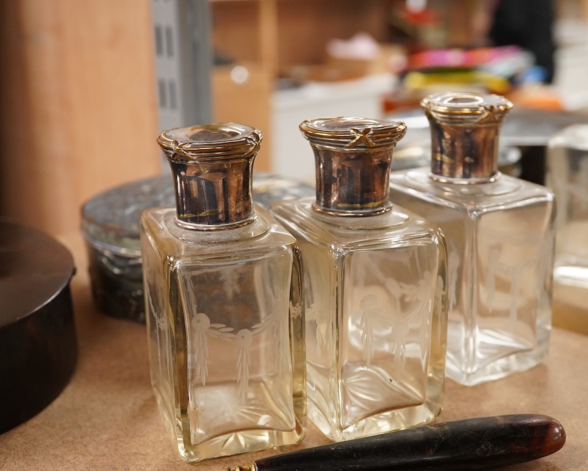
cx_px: 331
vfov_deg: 27.1
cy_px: 257
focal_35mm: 56
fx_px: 975
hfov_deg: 33.5
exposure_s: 1/160
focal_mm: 30
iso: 2500
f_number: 8
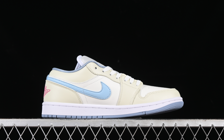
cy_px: 72
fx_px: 470
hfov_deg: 26.8
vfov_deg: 16.9
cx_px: 112
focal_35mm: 77
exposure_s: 1/80
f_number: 8
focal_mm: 50
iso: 160
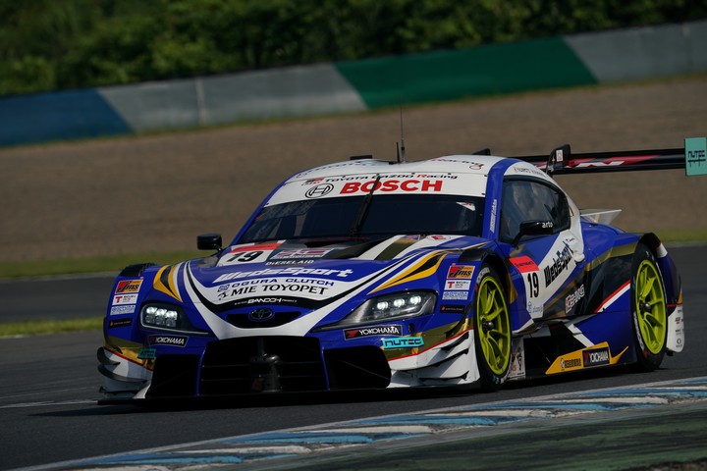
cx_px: 354
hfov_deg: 4.3
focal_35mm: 478
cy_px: 236
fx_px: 9387
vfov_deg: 2.9
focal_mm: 478
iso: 200
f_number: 9
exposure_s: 1/1250
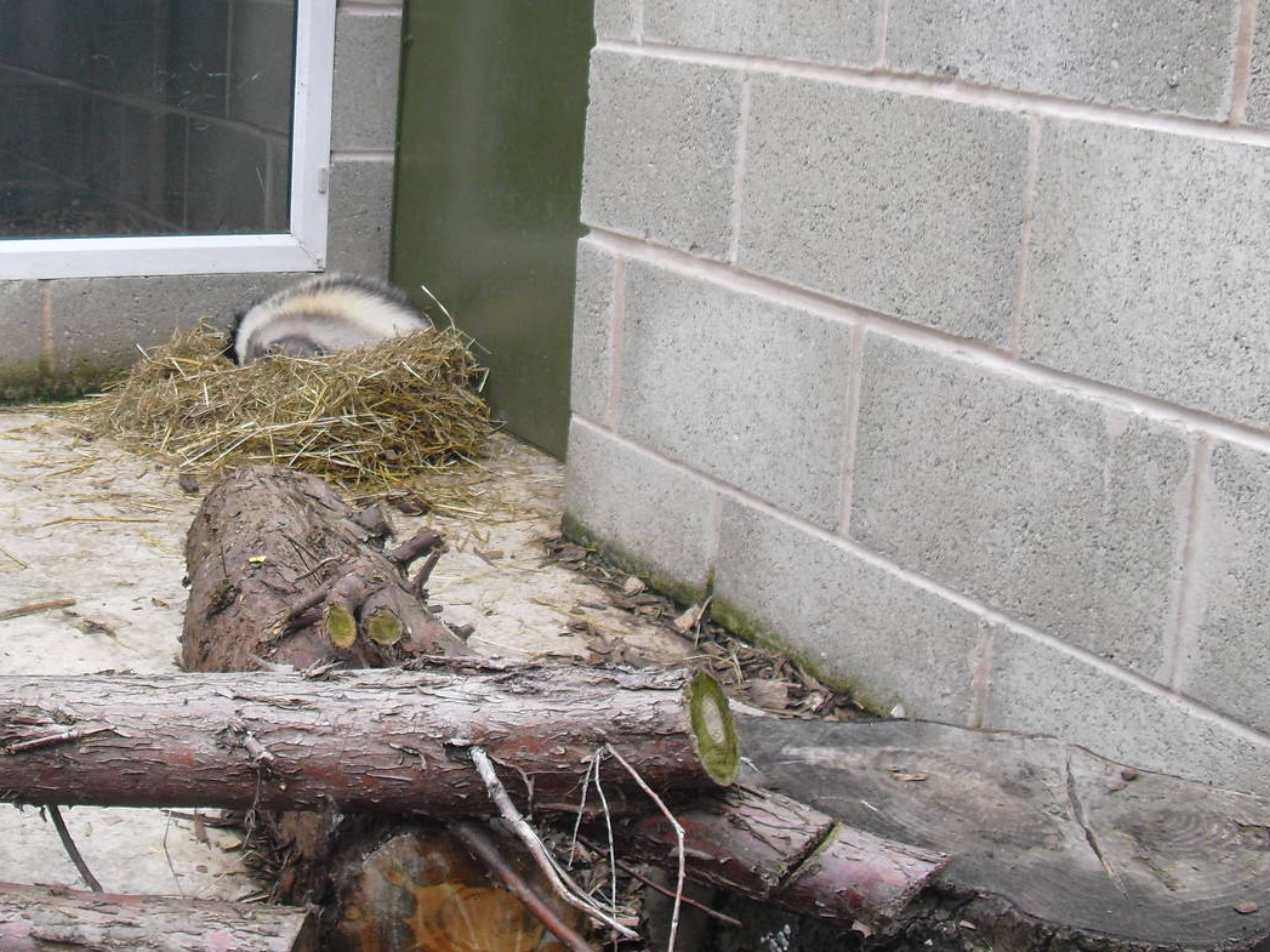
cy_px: 230
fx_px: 2018
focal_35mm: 55
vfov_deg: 26.2
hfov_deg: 34.2
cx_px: 304
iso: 100
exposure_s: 1/100
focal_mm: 6.3
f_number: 3.1
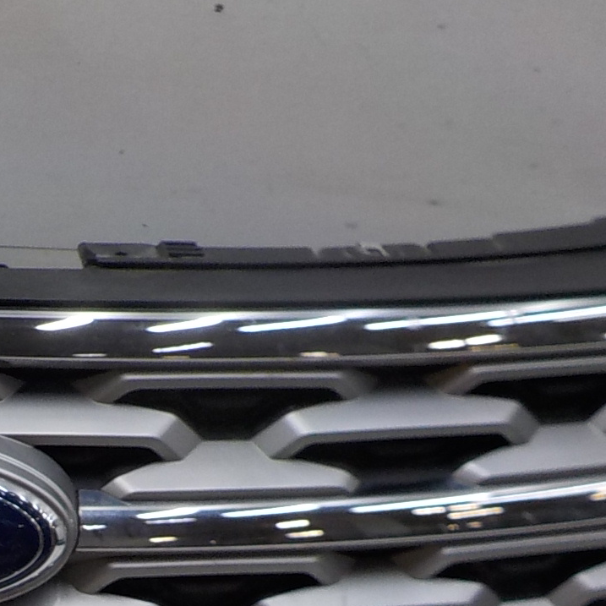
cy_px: 627
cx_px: -145
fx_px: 1664
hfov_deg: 19.3
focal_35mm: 84
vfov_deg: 19.9
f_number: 3.3
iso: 125
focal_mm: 4.1
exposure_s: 1/80
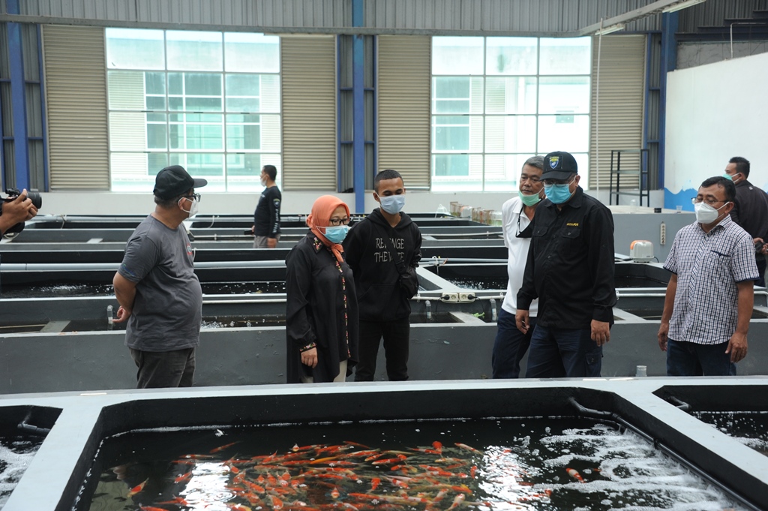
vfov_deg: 23.3
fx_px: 1236
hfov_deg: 34.5
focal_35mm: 58
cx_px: 384
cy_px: 256
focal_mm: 58
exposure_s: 1/100
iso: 1000
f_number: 5.6
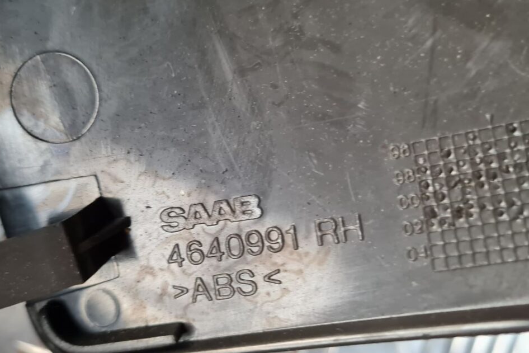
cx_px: 231
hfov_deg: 48.3
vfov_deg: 33.4
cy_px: 191
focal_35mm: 40
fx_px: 588
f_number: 1.8
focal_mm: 5.4
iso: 400
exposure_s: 1/50
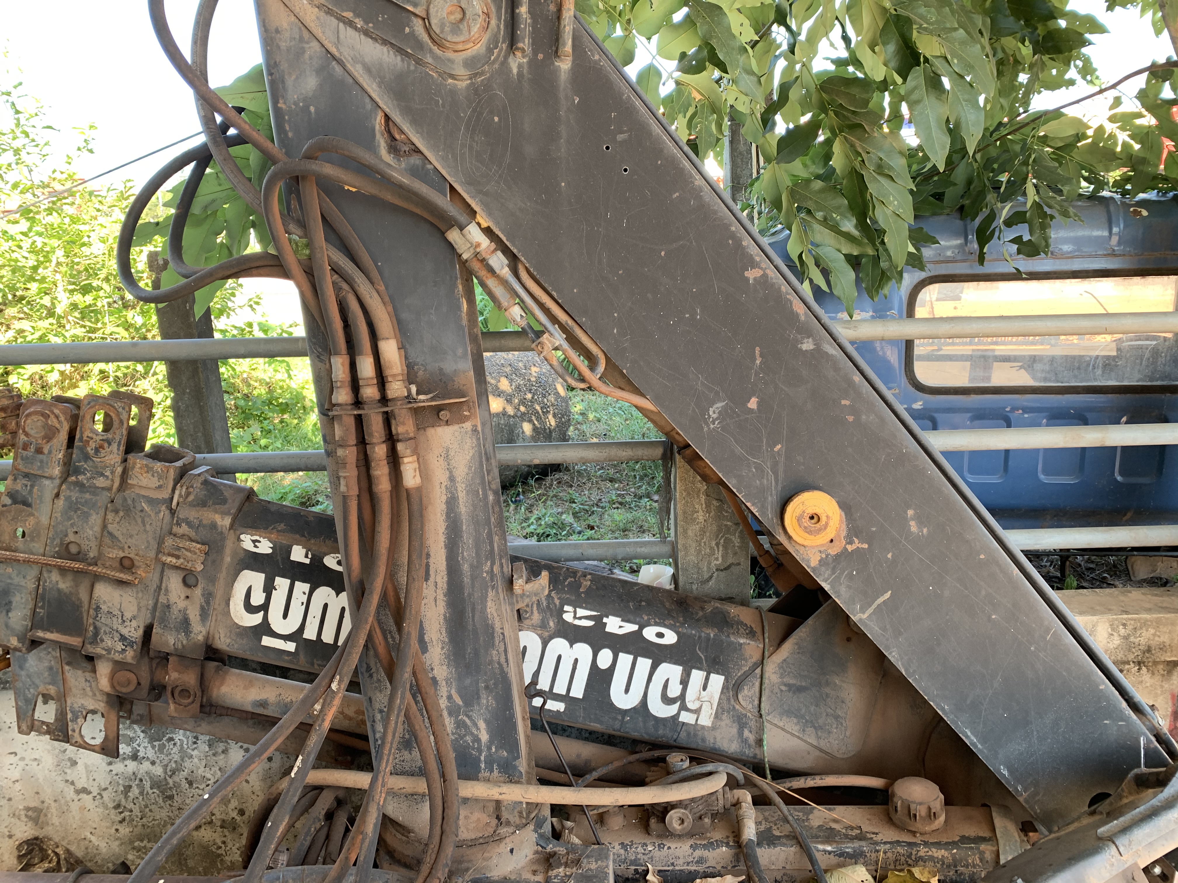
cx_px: 589
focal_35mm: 26
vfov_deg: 53.1
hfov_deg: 67.3
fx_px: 885
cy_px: 442
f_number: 1.8
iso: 50
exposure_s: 1/122
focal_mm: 4.25
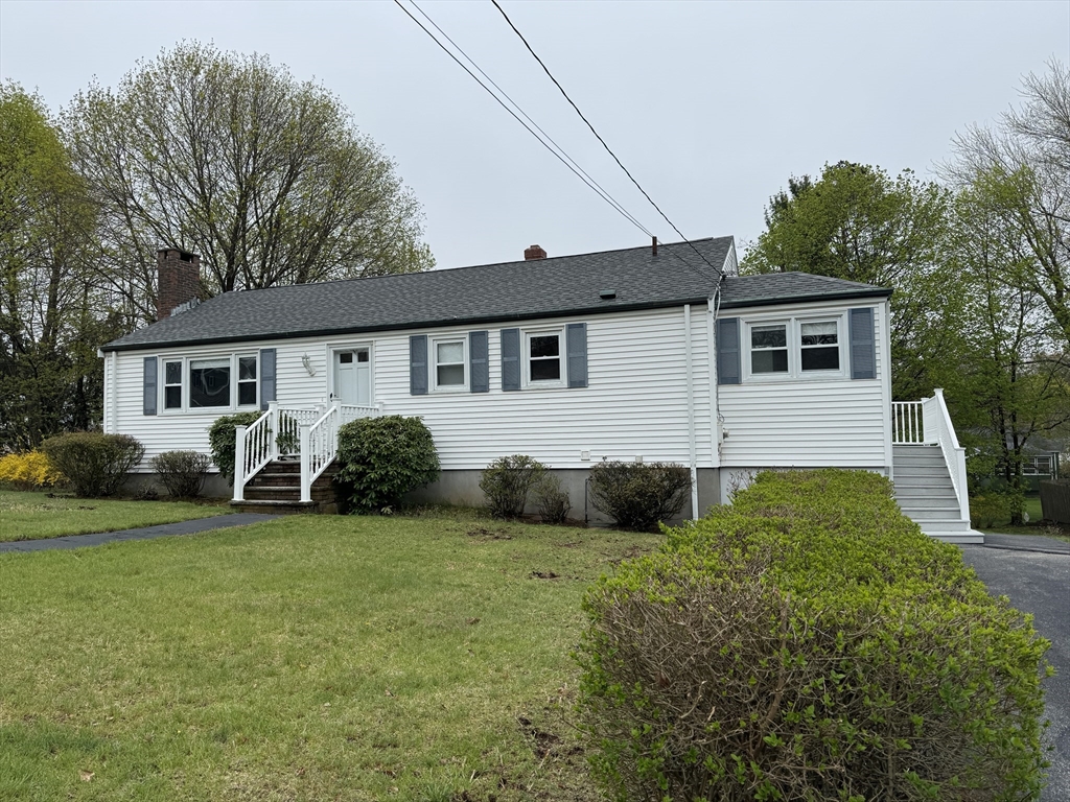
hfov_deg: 71.6
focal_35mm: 24
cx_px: 535
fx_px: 742
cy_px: 401
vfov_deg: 56.8
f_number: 1.78
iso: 80
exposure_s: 1/1721
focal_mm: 6.76
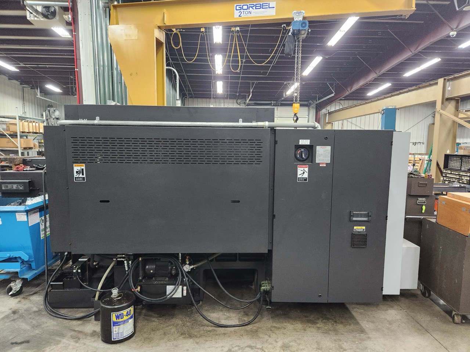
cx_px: 235
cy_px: 176
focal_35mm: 23
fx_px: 312
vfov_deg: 58.9
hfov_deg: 73.9
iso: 800
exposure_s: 1/120
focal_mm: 5.4
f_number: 1.8
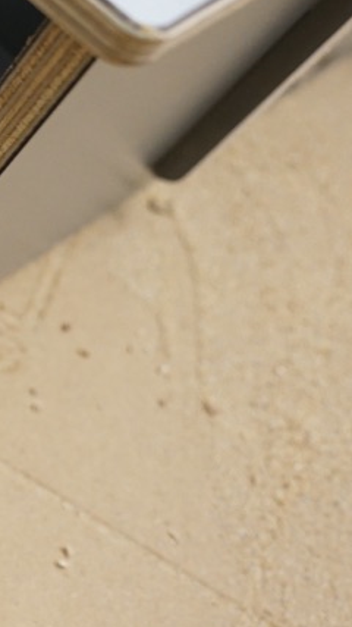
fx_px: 1328
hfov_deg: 9.8
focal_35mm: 80
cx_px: -810
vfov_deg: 24.7
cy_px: -59
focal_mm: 17
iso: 1000
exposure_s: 1/320
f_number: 2.8
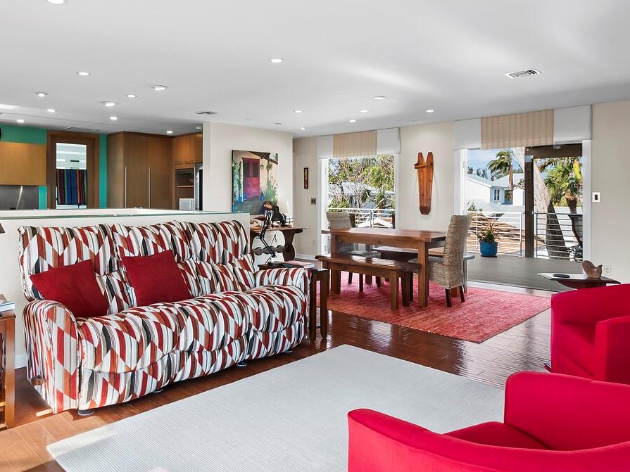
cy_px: 190
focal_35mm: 25
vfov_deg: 54.5
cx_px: 246
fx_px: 455
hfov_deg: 68.6
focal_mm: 7
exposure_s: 1/8
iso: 400
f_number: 11
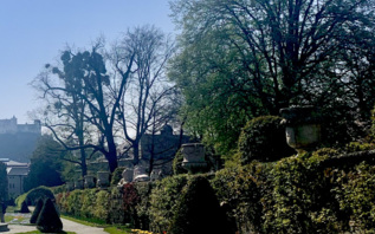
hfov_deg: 36.9
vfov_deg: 25.3
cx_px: 34
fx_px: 521
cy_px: 137
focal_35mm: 51
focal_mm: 4.25
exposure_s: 1/5714
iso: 25
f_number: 1.8
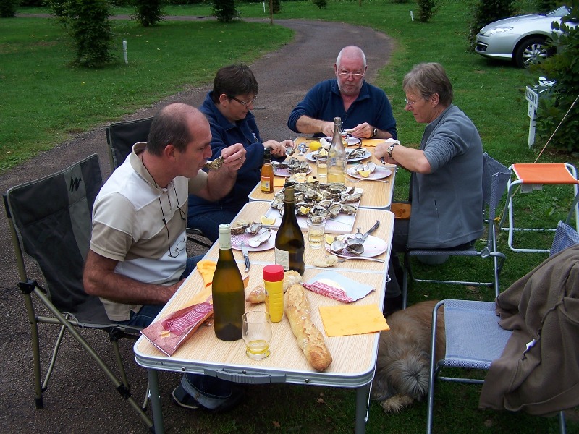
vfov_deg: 37.7
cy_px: 217
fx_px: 636
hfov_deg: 49.0
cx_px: 290
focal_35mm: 38
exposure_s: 1/350
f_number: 2.8
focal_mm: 6.3
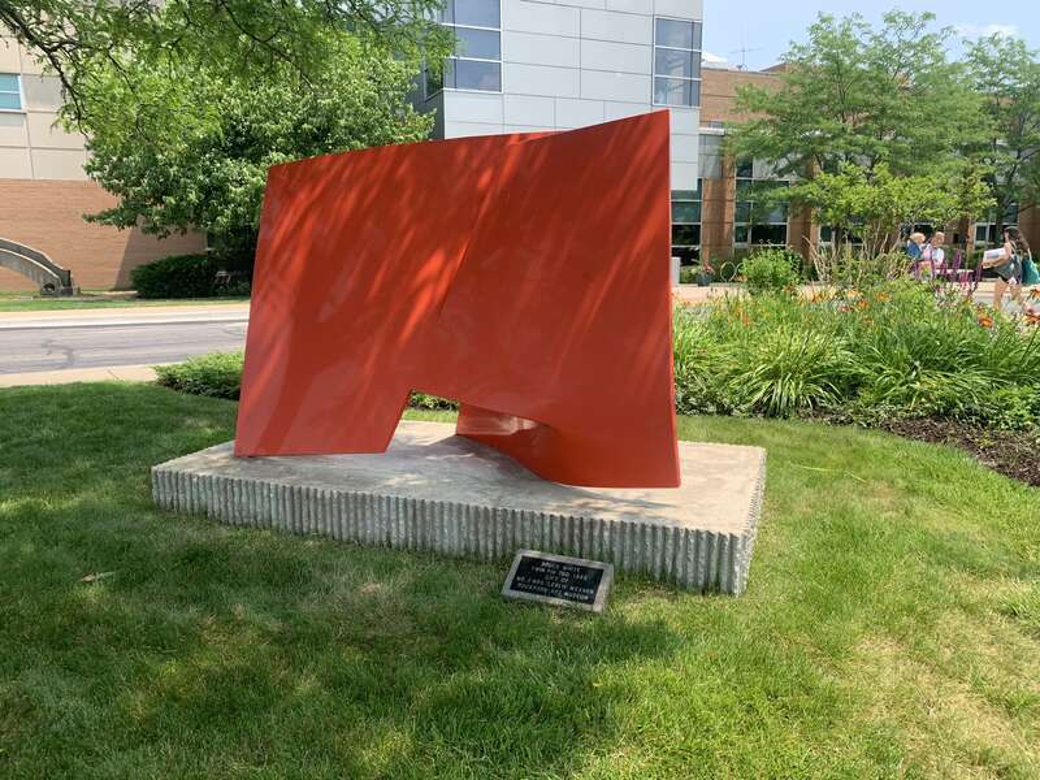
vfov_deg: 53.1
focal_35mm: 26
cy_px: 390
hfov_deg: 67.3
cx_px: 520
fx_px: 781
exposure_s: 1/777
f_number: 1.8
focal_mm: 4.25
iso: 25
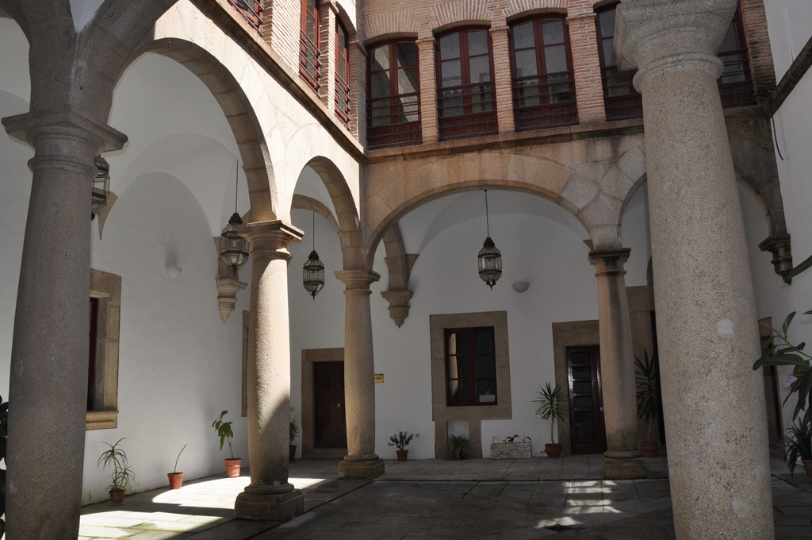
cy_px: 270
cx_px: 406
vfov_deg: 47.8
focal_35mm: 27
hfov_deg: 67.4
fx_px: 608
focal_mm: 18
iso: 400
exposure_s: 1/200
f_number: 8
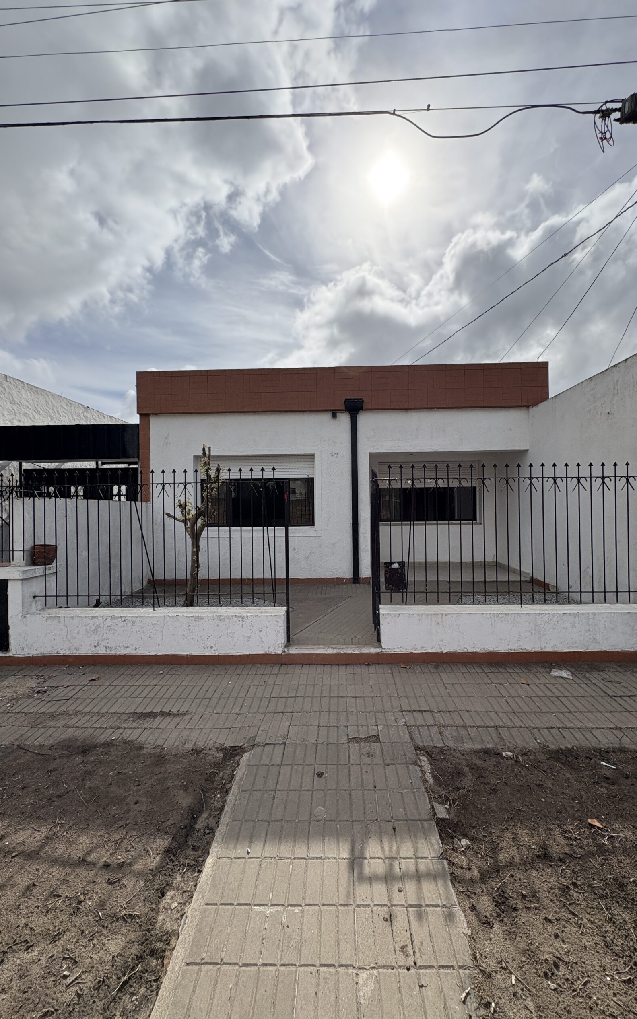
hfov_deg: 74.8
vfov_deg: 101.5
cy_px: 506
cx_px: 326
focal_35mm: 15
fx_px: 417
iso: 64
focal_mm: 2.22
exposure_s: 1/4132
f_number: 2.2
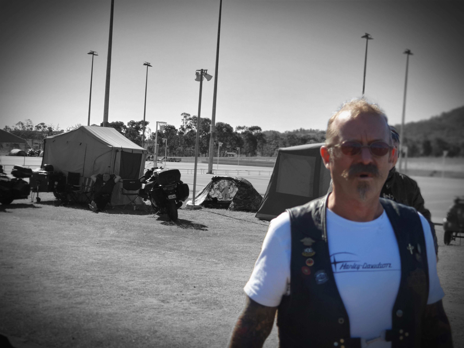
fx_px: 697
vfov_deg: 28.0
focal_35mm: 52
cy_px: 174
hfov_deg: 36.8
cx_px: 232
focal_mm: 6
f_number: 2.4
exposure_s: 1/848
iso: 32
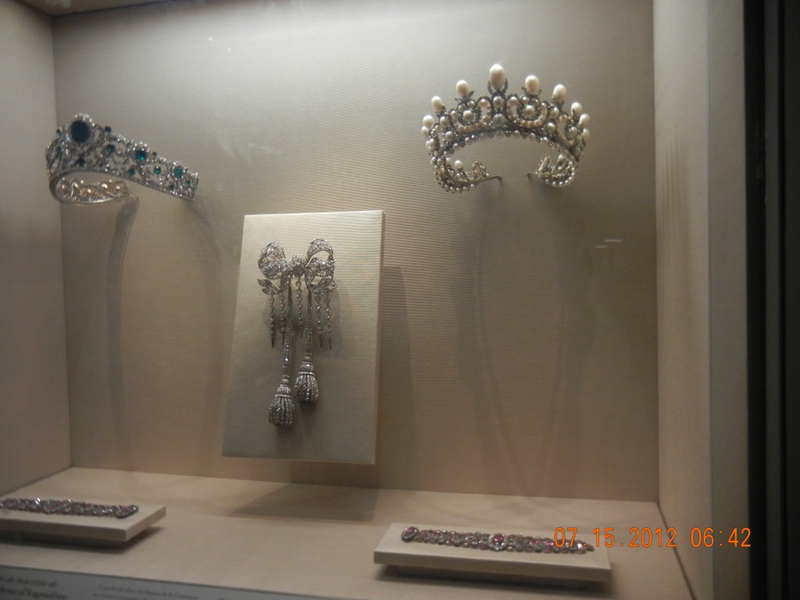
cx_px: 400
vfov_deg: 46.8
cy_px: 300
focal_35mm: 30
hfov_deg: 60.0
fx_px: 693
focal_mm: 5.4
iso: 400
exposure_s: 1/28.2
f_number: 3.5
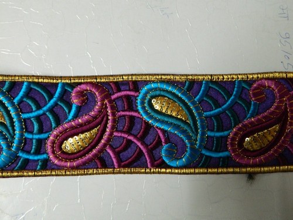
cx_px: 146
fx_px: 262
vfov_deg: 45.4
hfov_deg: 58.4
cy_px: 110
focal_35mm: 31
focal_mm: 5.6
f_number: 3.2
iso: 400
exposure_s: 1/15
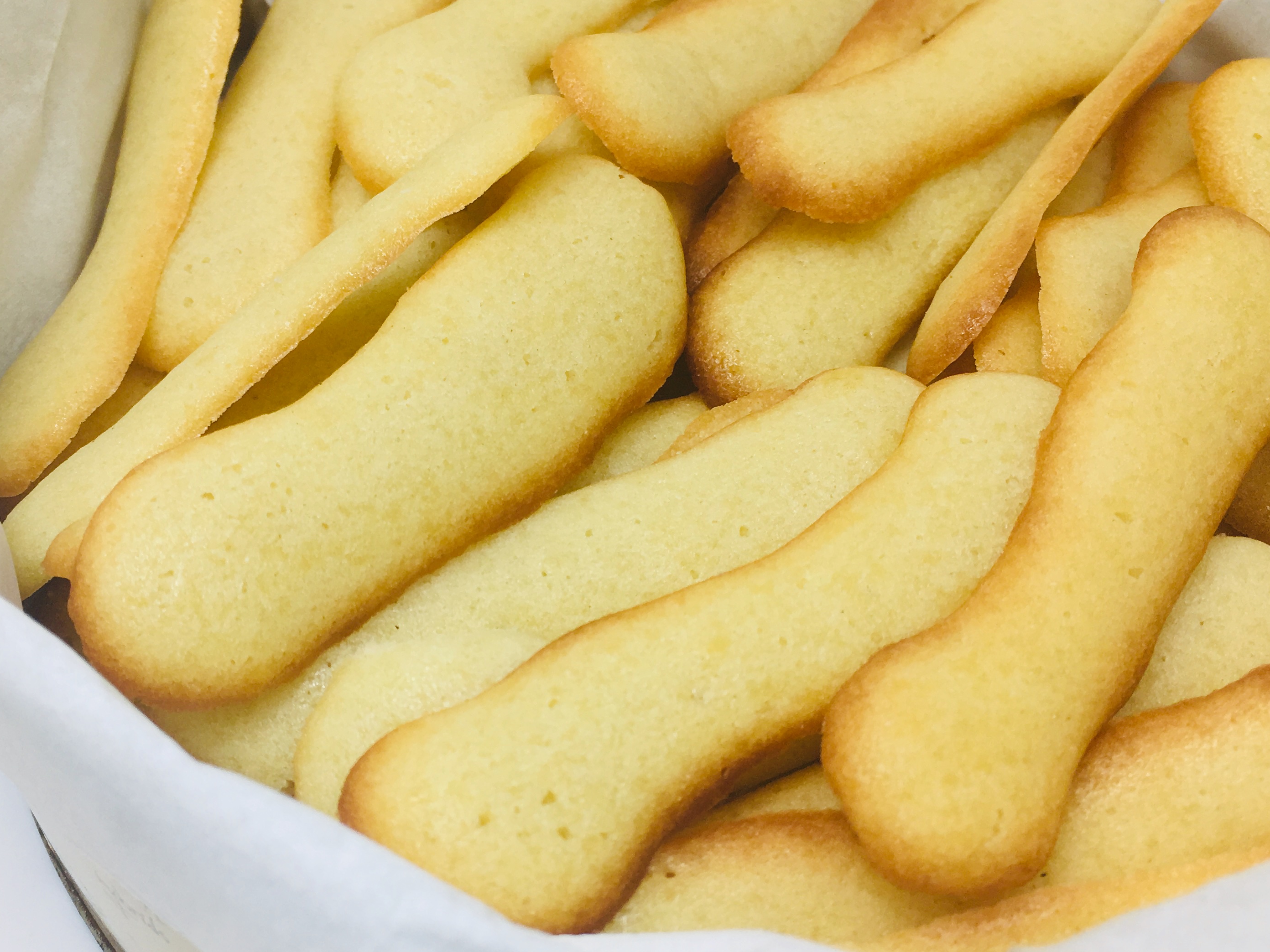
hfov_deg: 44.6
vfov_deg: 34.2
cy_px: 574
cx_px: 508
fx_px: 1541
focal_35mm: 42
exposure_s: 1/313
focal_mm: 4.15
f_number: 2.2
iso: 25
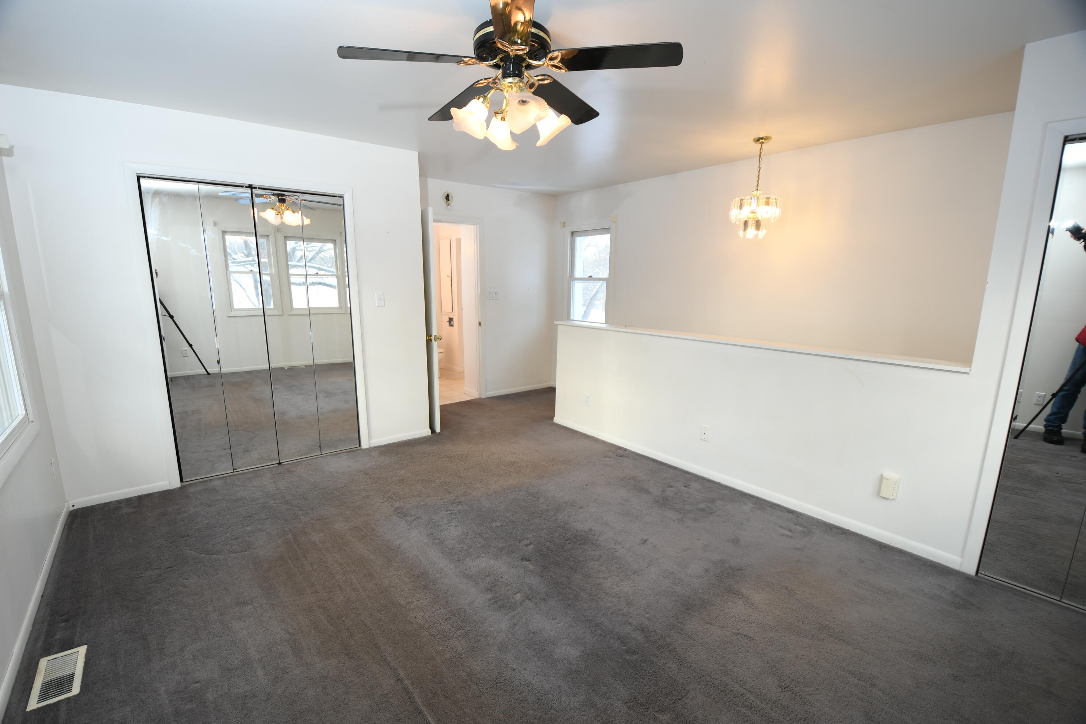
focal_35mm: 15
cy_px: 362
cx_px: 543
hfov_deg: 100.4
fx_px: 452
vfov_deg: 77.3
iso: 100
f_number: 4
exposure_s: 1/20
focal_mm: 10
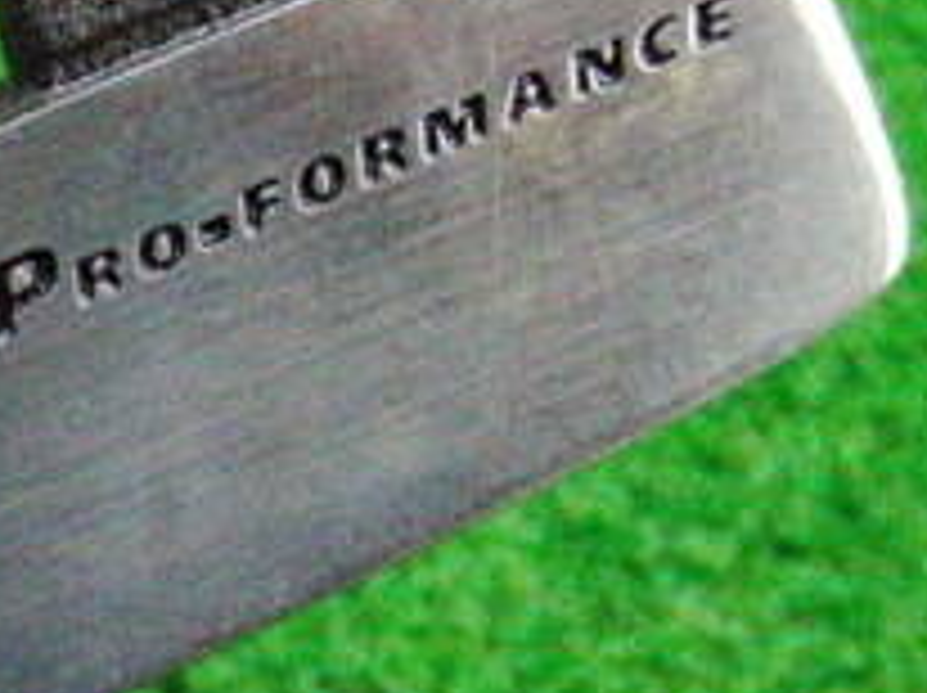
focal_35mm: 115
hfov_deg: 16.1
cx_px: -338
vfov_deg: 12.8
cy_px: 472
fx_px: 3076
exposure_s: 1/160
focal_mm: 6.42
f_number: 3.6
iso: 3200
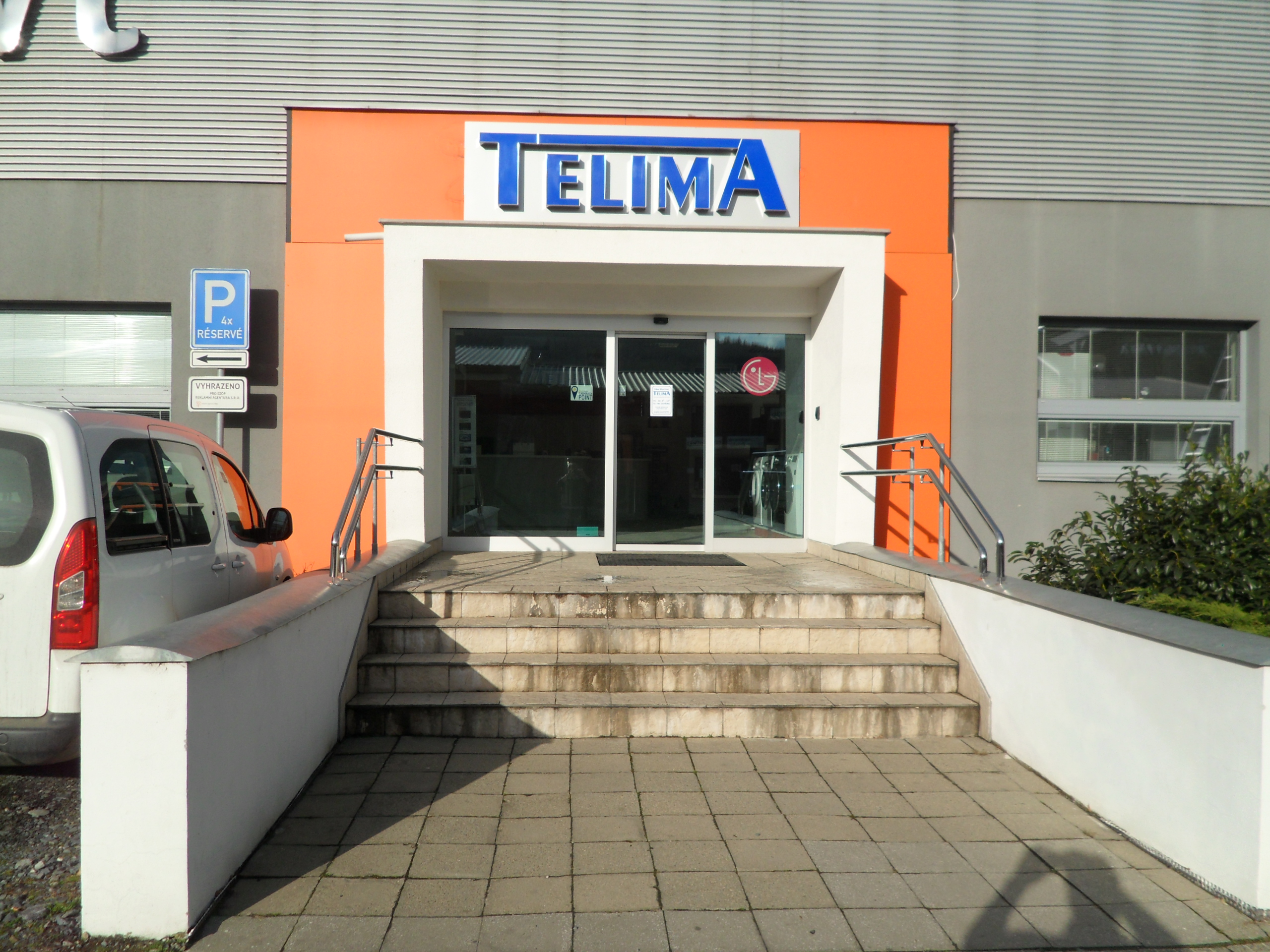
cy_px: 476
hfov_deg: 65.3
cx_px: 635
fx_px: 991
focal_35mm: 27
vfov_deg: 51.4
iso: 80
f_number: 9.1
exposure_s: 1/180
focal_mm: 4.9
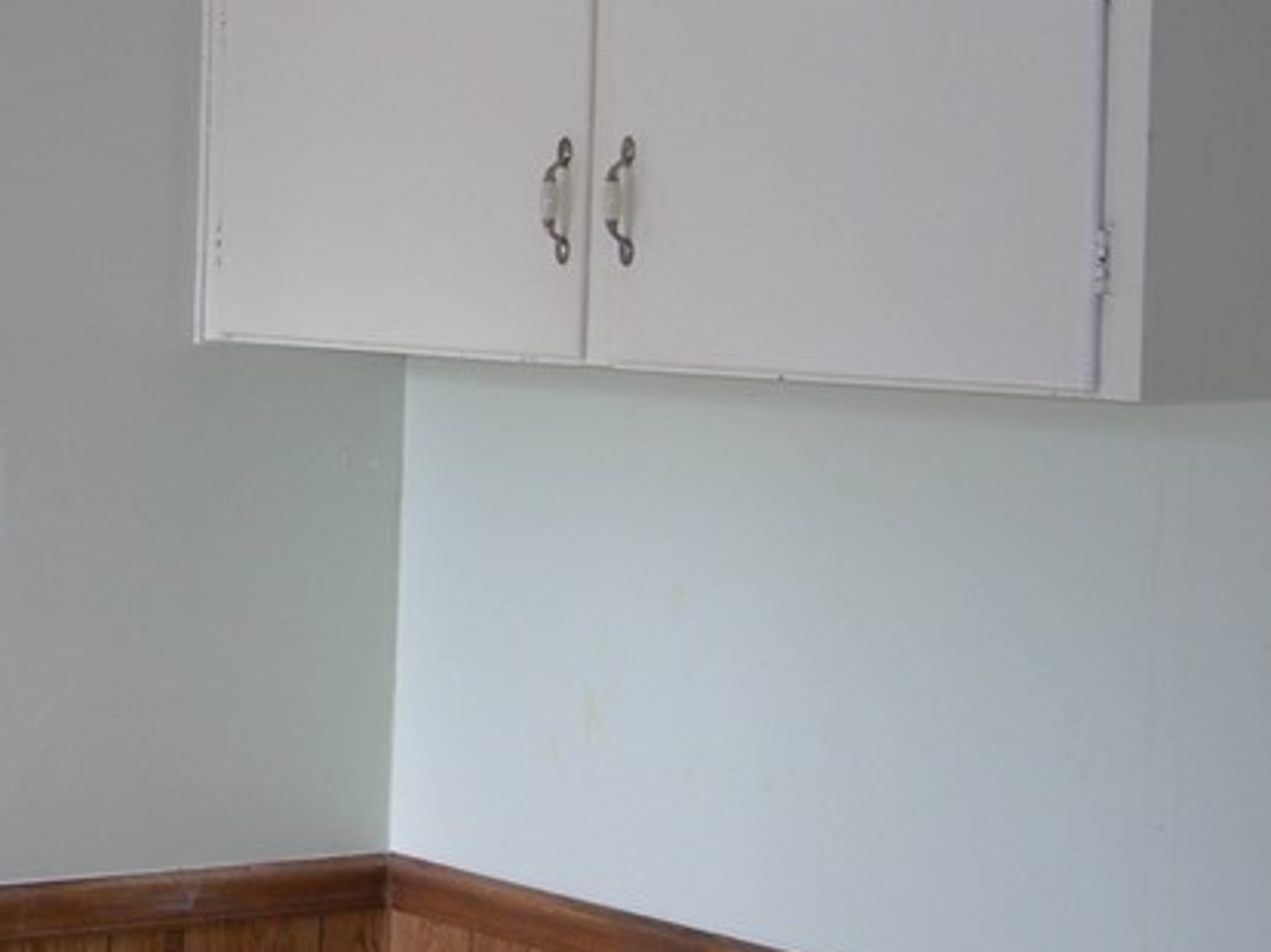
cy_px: 473
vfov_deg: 15.7
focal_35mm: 94
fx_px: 3449
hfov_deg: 19.7
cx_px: -212
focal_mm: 7.8
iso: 50
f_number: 2.8
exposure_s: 1/30
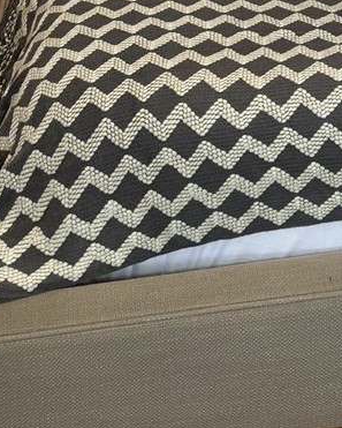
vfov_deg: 15.8
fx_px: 1227
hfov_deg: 15.3
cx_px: 409
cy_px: -418
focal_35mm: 97
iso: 100
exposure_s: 1/120
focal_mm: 6.76
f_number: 1.78
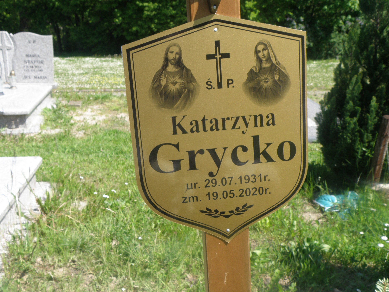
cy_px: 146
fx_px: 438
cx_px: 194
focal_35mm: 39
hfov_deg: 47.9
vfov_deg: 36.8
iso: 64
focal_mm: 6.97
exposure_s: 1/160
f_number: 5.6
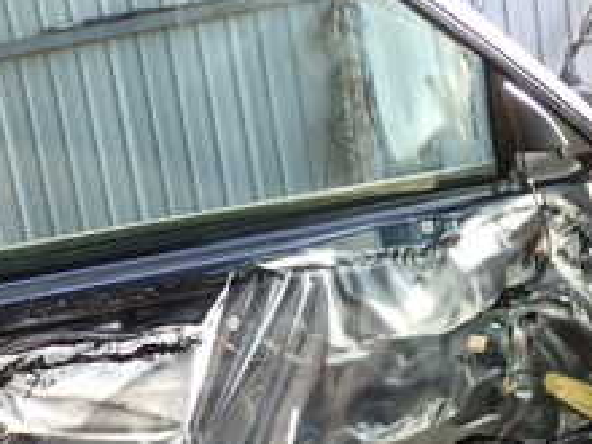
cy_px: 358
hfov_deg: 23.6
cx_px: 148
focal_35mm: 82
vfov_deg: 17.8
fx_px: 1402
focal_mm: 5.4
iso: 100
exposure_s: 1/100
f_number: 2.3
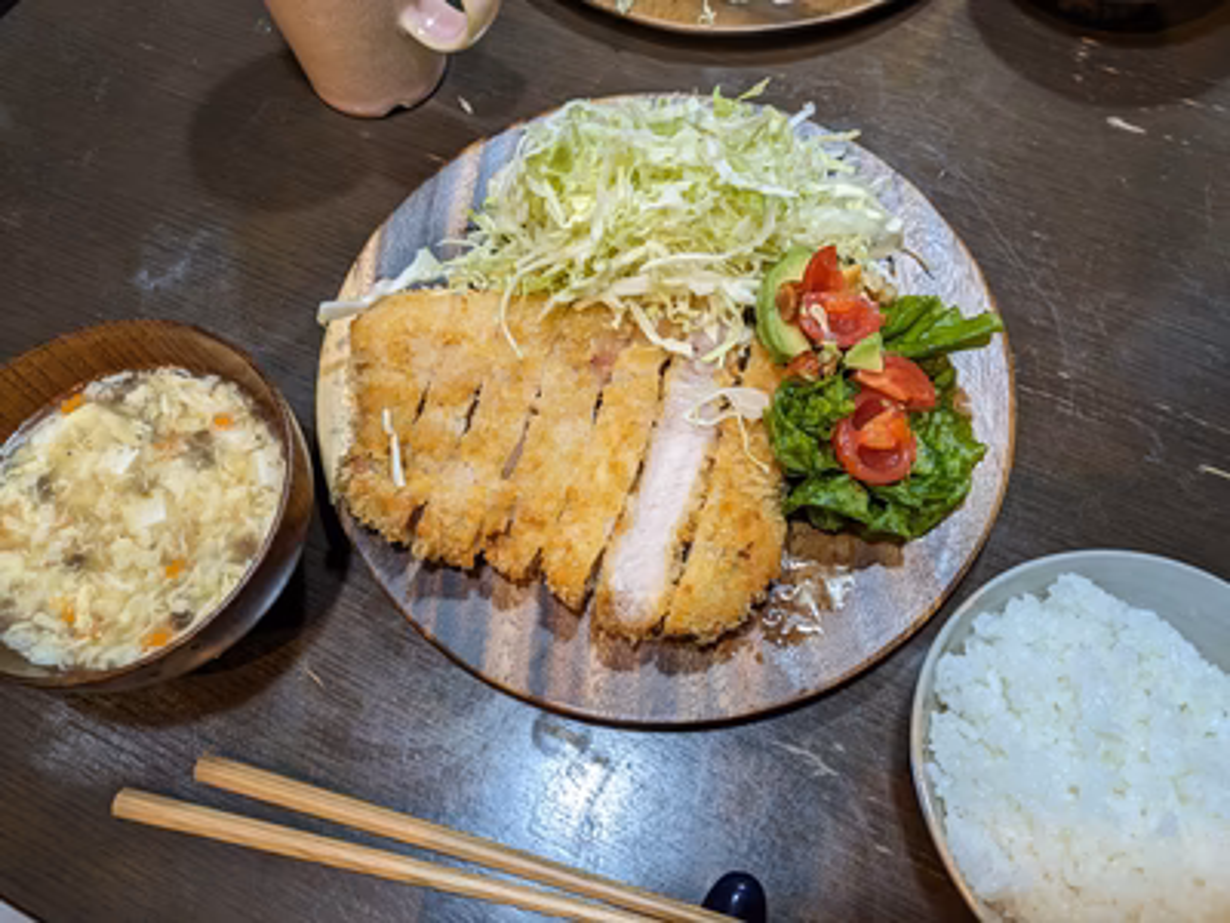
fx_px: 888
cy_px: 462
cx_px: 615
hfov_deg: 69.4
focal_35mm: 25
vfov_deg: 54.9
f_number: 1.89
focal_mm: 5.43
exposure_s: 1/24
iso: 56
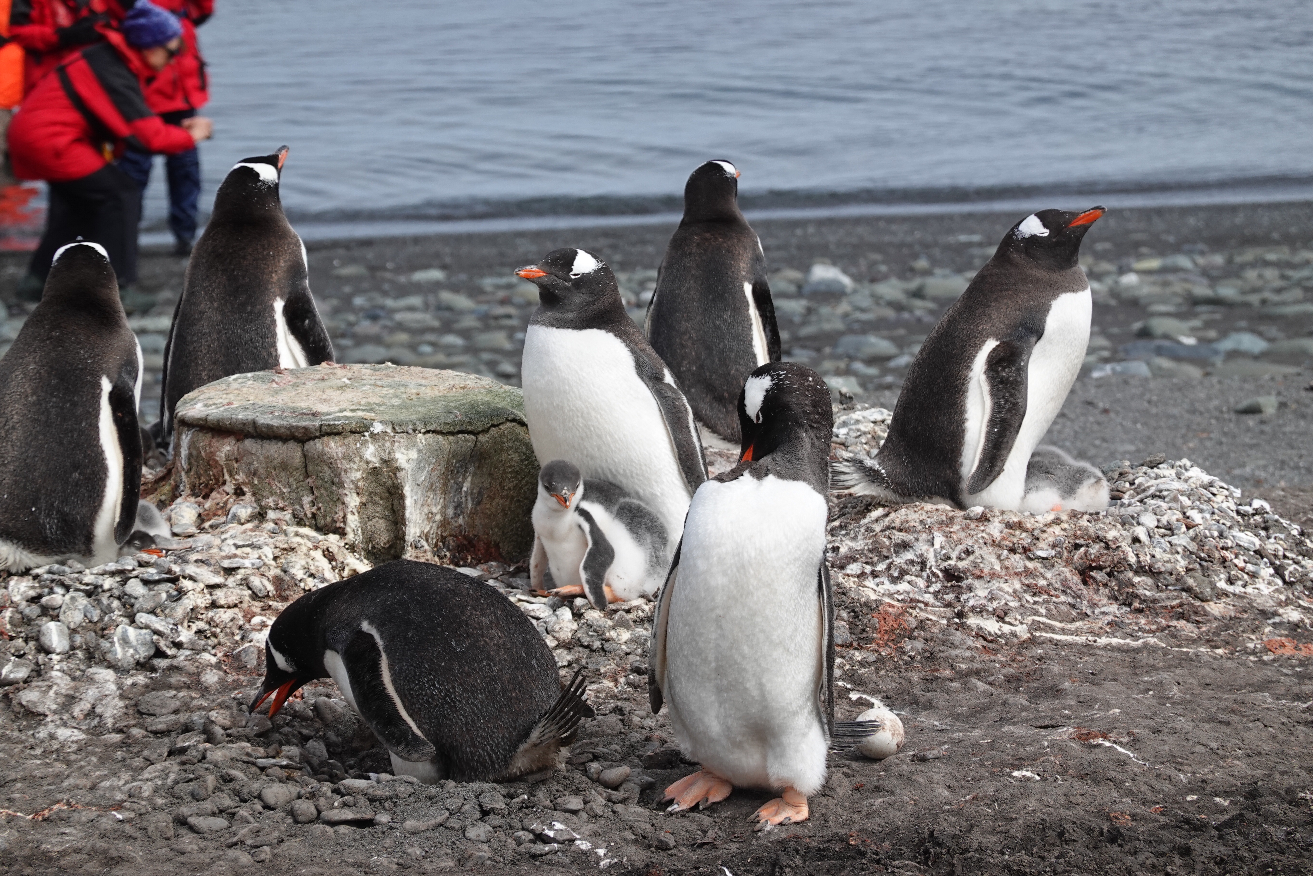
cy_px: 438
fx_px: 7294
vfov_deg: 6.9
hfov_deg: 10.3
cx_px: 656
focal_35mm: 200
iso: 125
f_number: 5.6
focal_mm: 72
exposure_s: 1/640
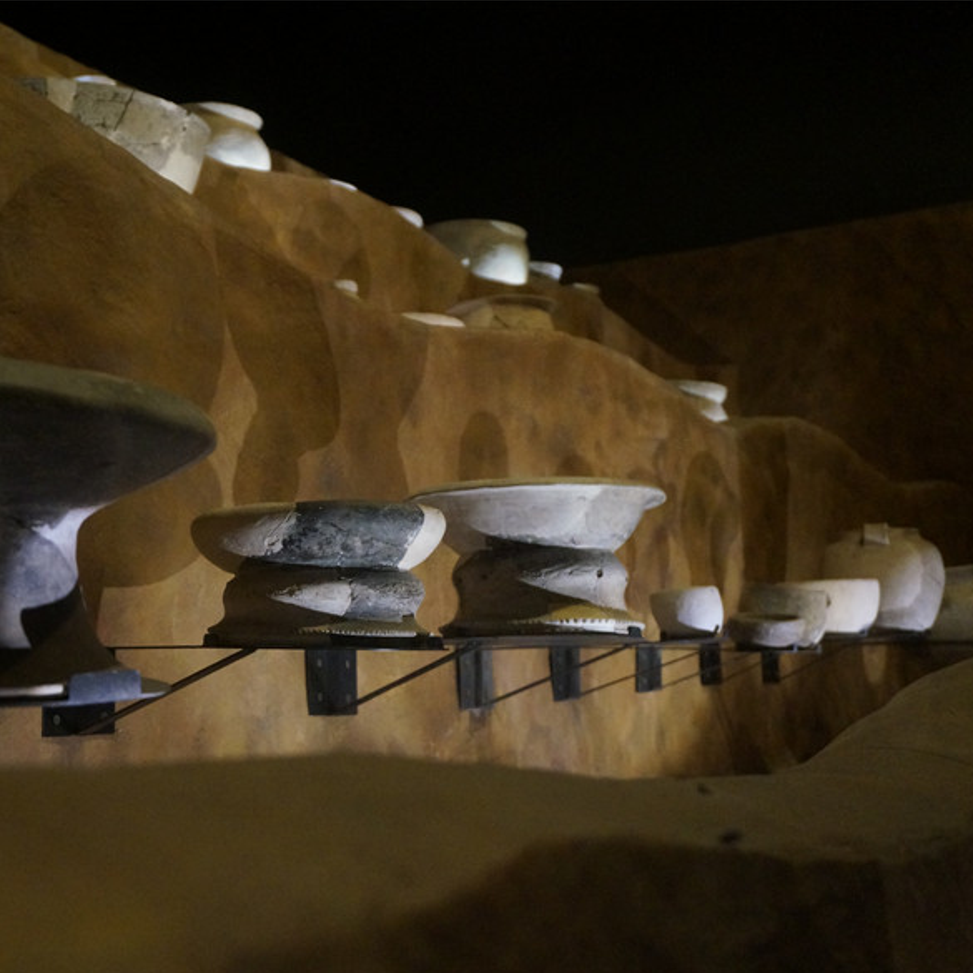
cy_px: 496
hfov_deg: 35.3
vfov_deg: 36.1
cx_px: 243
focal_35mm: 47
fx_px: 1495
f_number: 4.5
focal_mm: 24
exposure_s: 1/30
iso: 3200
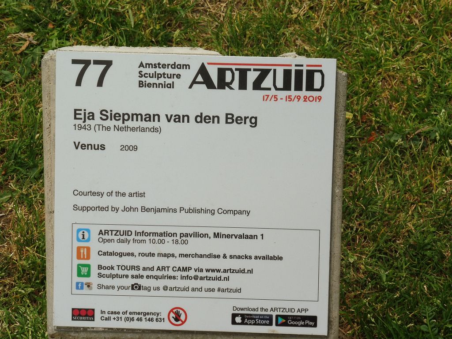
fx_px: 1502
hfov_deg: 17.1
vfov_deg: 12.9
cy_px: 170
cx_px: 226
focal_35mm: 115
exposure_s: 1/125
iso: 100
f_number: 7.1
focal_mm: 20.6
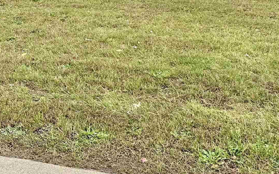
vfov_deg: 16.5
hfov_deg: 27.4
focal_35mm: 72
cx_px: 22
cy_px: -86
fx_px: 547
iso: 80
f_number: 1.78
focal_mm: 6.86
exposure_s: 1/1433
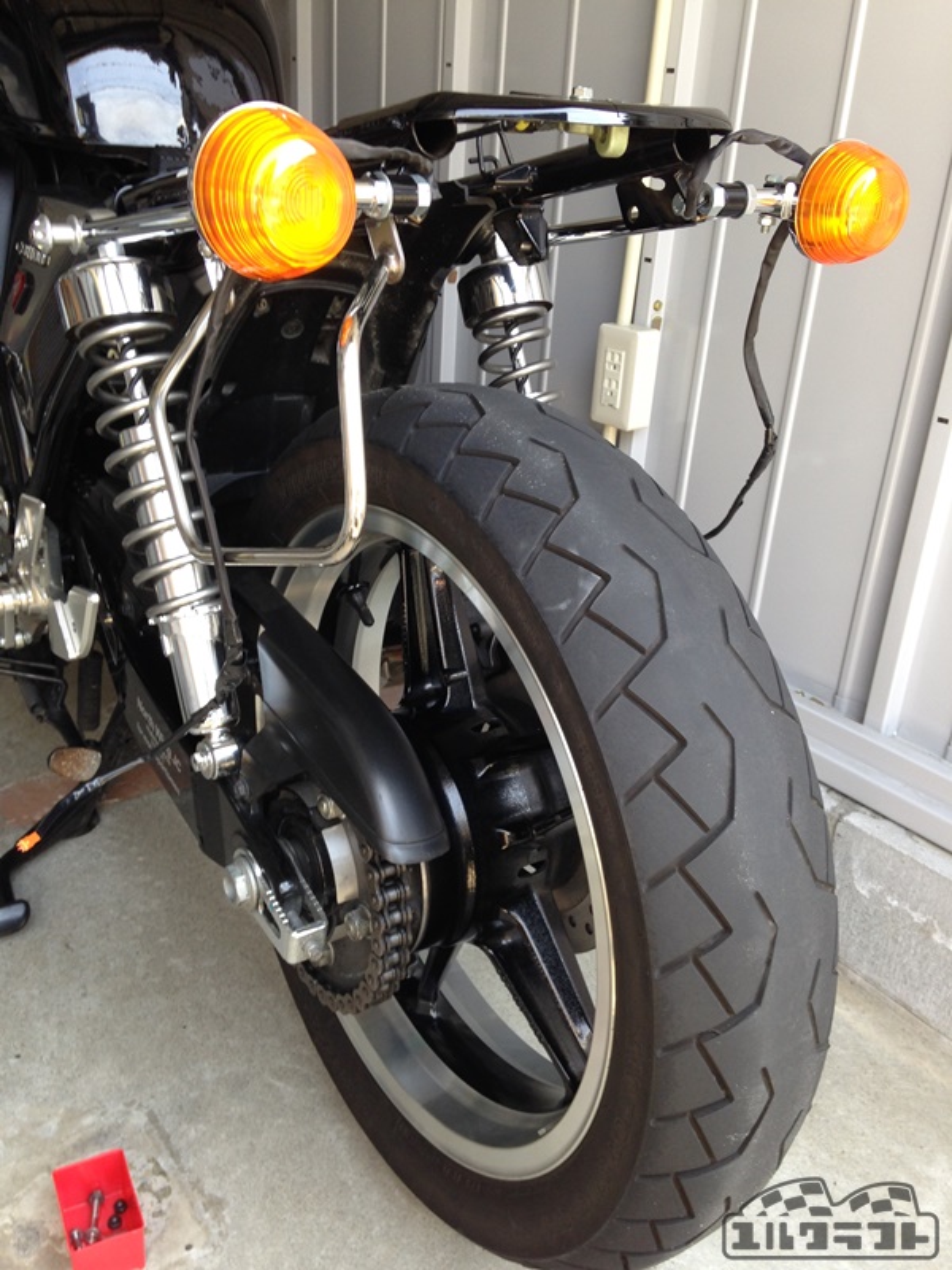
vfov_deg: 55.4
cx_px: 476
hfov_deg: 42.9
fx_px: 1210
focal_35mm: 33
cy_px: 635
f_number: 2.4
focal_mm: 4.12
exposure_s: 1/40
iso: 50
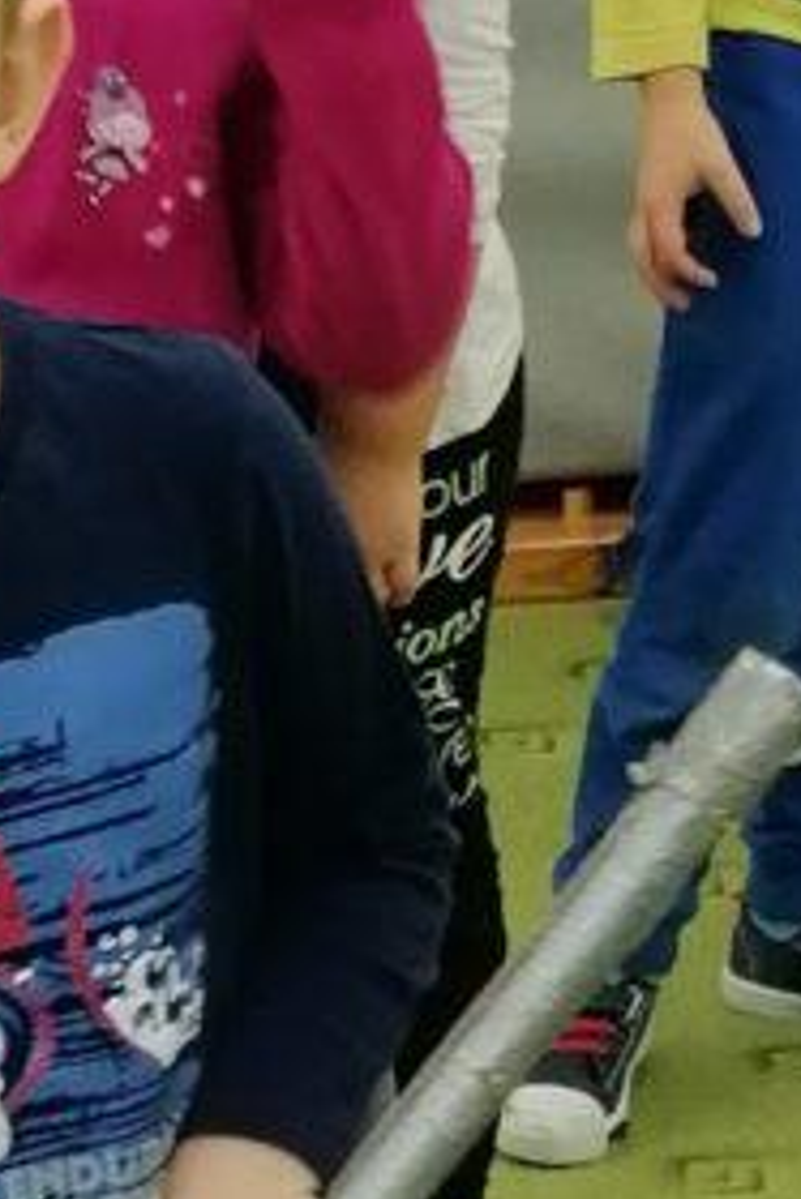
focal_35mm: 208
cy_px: 1323
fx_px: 6933
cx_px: 107
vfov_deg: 9.8
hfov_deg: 6.6
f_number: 1.8
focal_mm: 4.75
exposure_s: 1/50
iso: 125
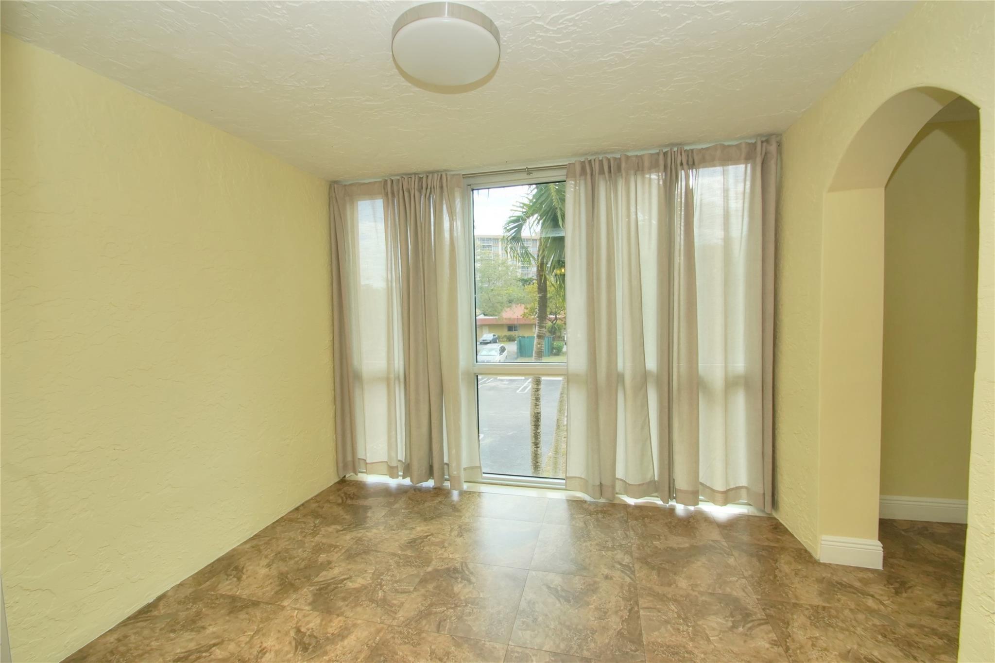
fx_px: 415
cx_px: 498
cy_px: 332
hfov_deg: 100.4
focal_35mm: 15
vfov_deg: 77.3
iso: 500
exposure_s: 1/125
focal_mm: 10
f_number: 8
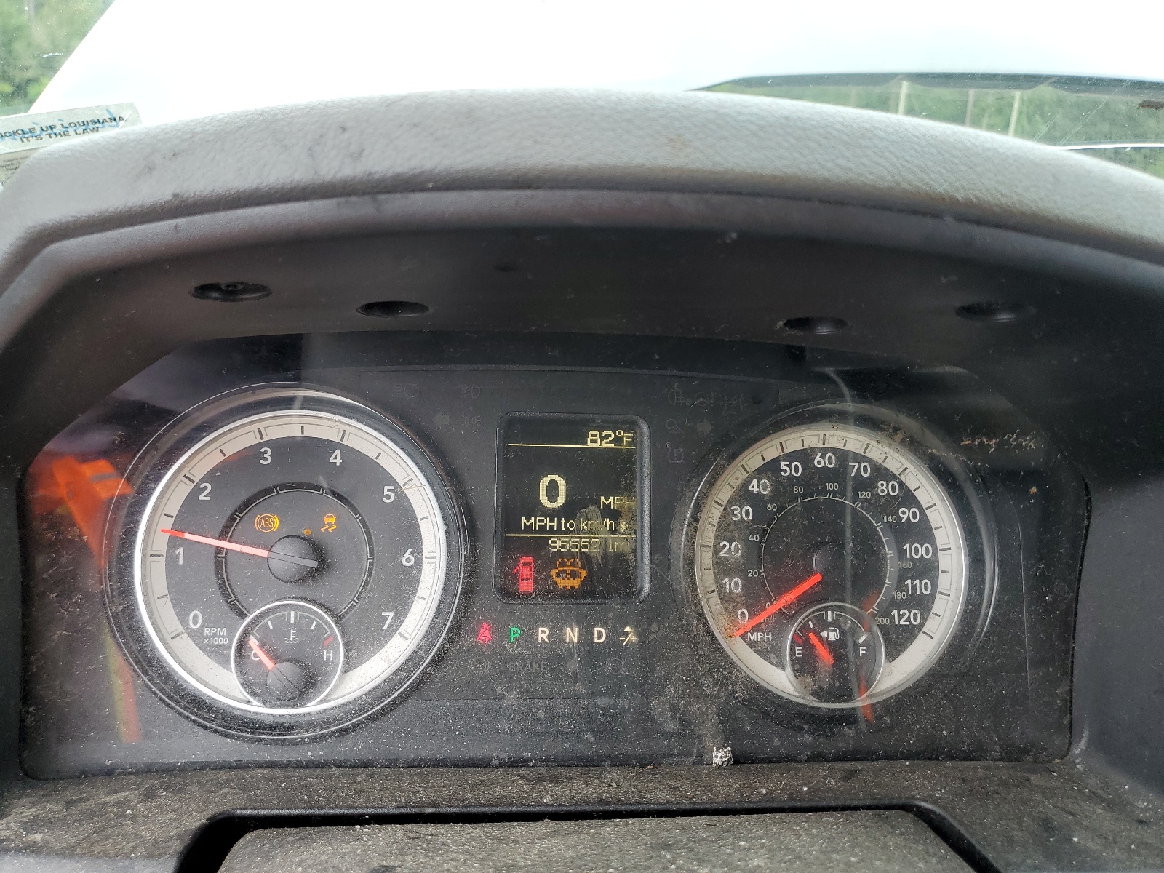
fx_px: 874
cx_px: 582
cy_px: 436
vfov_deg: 53.1
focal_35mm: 26
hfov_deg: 67.3
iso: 50
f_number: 1.5
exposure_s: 1/156
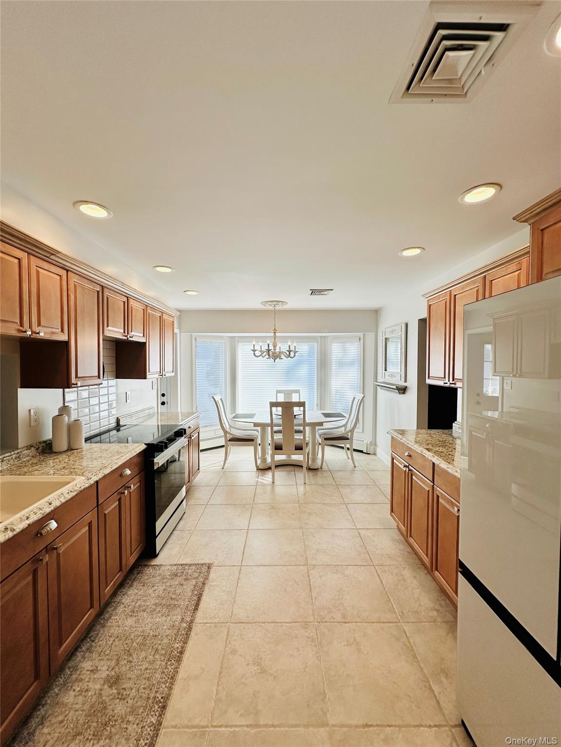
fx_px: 303
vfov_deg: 102.1
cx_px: 280
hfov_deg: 85.7
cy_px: 374
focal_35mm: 14
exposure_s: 1/207
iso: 40
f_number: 2.2
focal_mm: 2.22
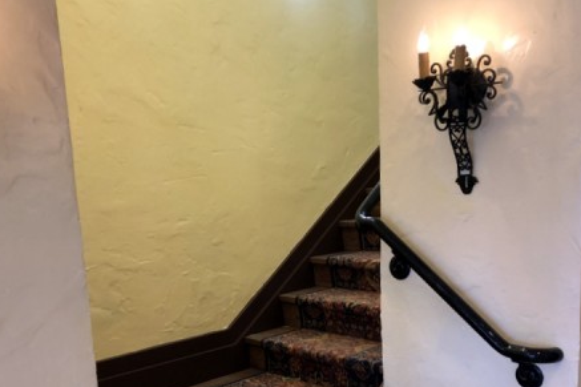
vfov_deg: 32.4
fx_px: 645
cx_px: 283
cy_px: 313
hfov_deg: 48.5
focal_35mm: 40
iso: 40
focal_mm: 3.99
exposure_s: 1/20
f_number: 1.8
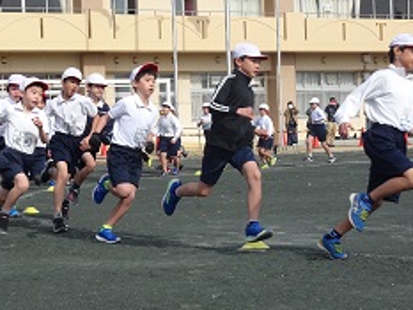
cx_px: 131
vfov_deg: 15.4
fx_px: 1146
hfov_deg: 20.3
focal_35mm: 96
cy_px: 143
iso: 80
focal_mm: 9.52
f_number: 4.5
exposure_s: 1/640
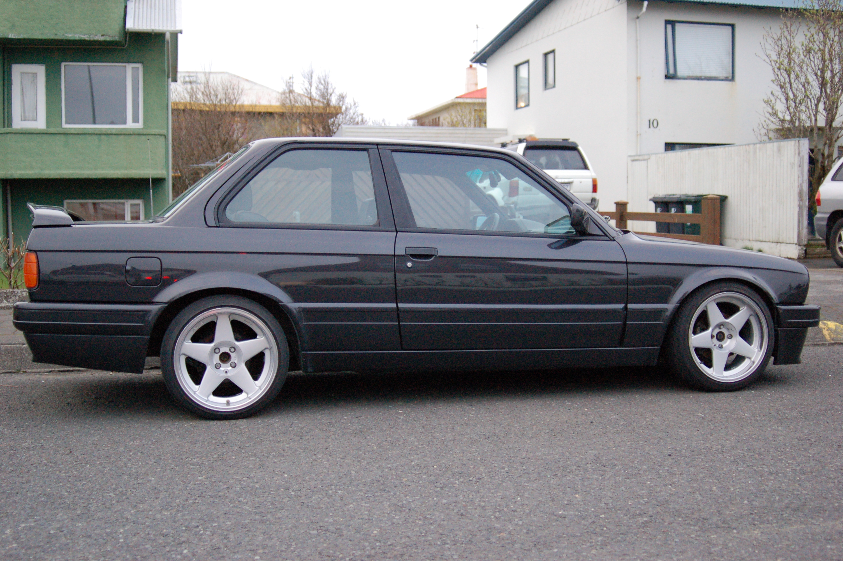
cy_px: 280
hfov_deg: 46.4
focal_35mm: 42
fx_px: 983
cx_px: 422
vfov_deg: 31.8
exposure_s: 1/160
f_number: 3.5
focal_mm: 28
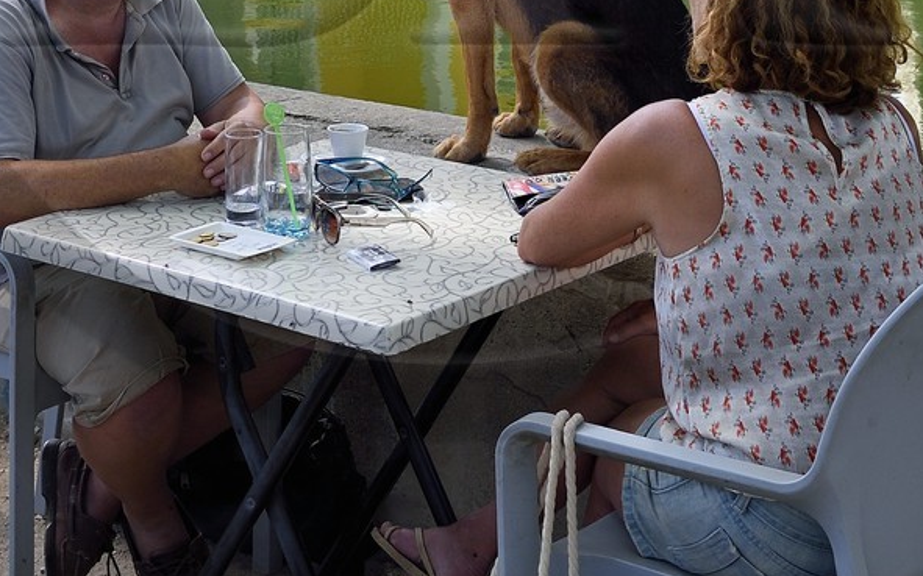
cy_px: -209
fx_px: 2012
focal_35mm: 80
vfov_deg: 15.4
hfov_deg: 25.8
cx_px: 445
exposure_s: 1/250
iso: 200
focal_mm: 29
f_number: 7.1
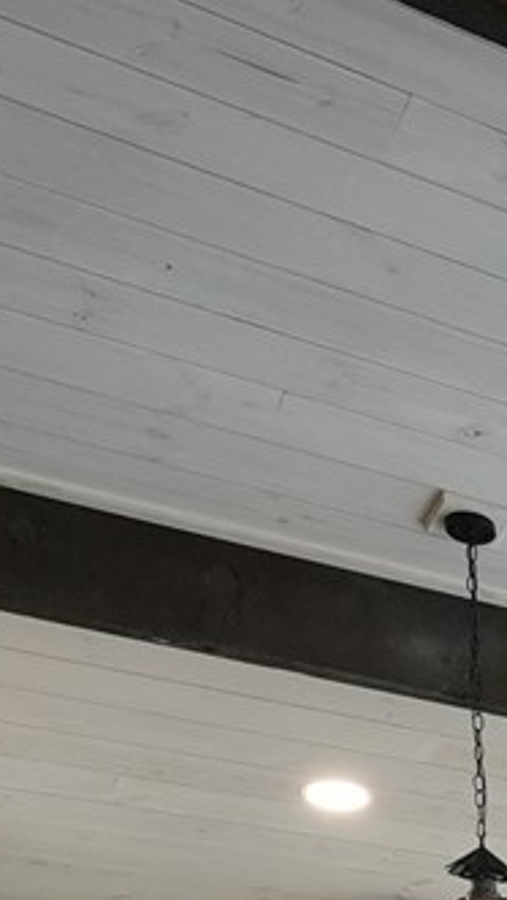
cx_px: 1591
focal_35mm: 77
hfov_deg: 10.3
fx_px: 1838
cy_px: 1515
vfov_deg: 21.0
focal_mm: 12
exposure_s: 1/60
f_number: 4.5
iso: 800
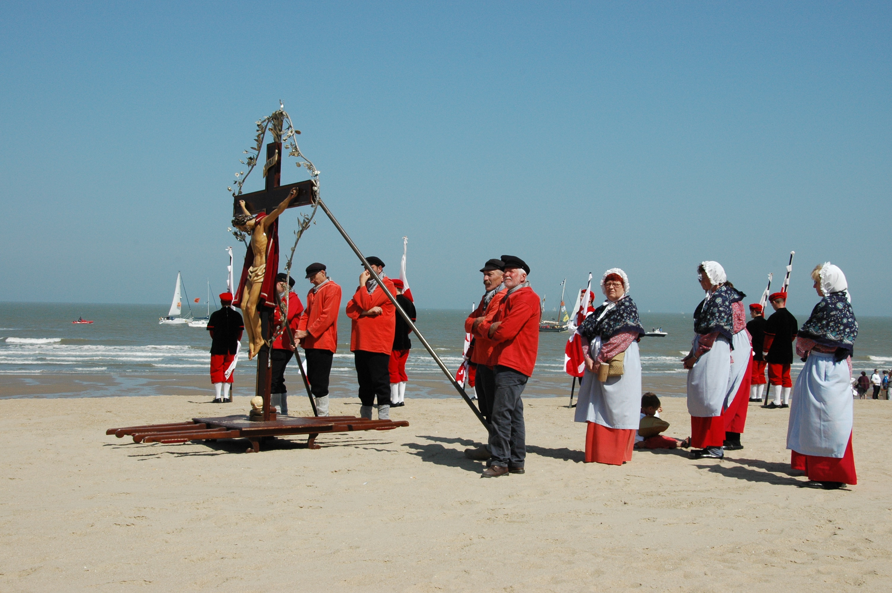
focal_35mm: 51
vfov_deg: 26.4
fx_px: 1263
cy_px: 296
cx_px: 446
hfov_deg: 38.9
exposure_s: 1/640
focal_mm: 34
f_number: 13
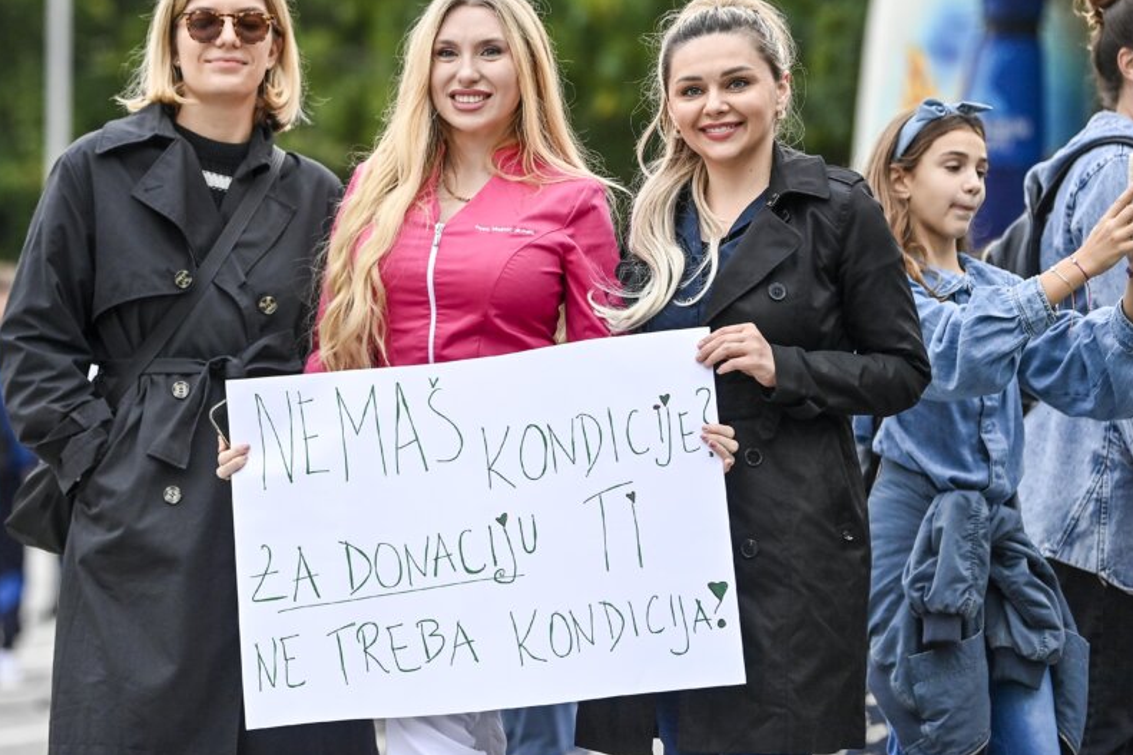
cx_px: 404
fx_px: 4971
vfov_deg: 8.7
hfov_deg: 13.0
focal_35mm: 158
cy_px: 300
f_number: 2.8
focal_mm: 122
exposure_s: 1/320
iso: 800
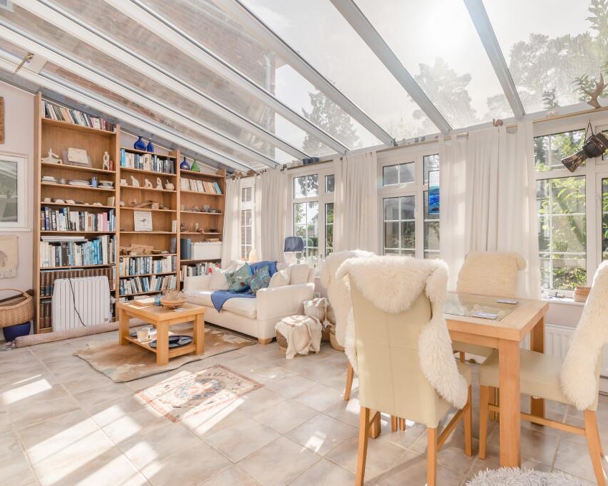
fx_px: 306
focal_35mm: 17
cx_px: 343
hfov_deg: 89.2
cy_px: 243
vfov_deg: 77.0
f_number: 8
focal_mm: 10
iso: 100
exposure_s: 1/1000
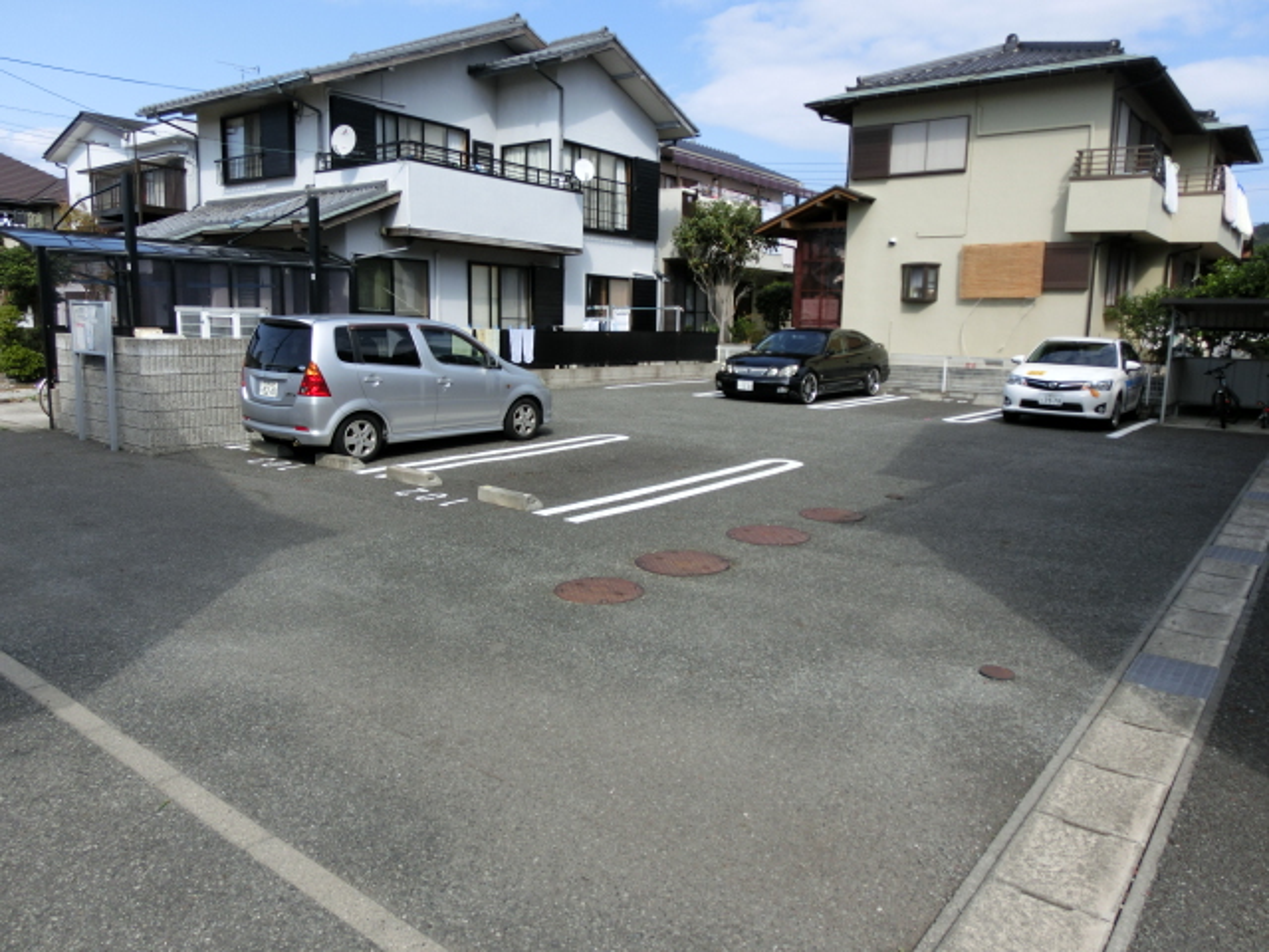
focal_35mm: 25
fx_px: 916
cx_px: 634
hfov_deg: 69.4
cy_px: 476
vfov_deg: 54.9
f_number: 3.3
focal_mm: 4.4
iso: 80
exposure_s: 1/1000
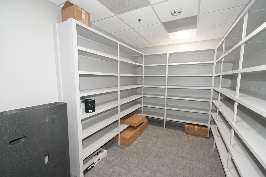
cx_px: 133
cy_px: 88
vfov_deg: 77.3
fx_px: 111
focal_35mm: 15
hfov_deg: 100.4
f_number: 4
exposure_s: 1/60
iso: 400
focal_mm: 10
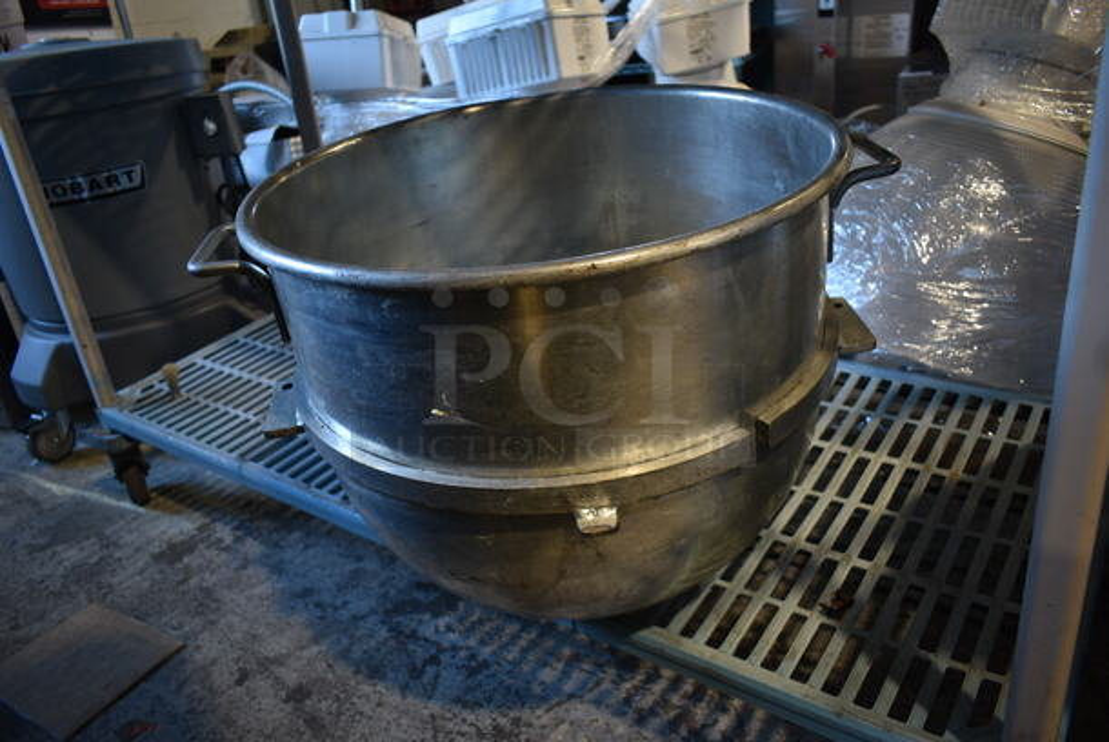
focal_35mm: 27
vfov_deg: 48.0
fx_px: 833
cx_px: 554
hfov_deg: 67.3
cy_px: 371
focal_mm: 18
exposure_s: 1/30
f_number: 3.5
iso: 320
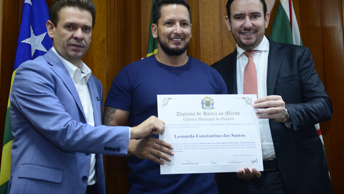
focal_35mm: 66
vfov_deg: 18.2
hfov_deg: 31.9
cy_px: 78
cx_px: 170
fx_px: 602
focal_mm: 62
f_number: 4
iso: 2000
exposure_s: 1/125
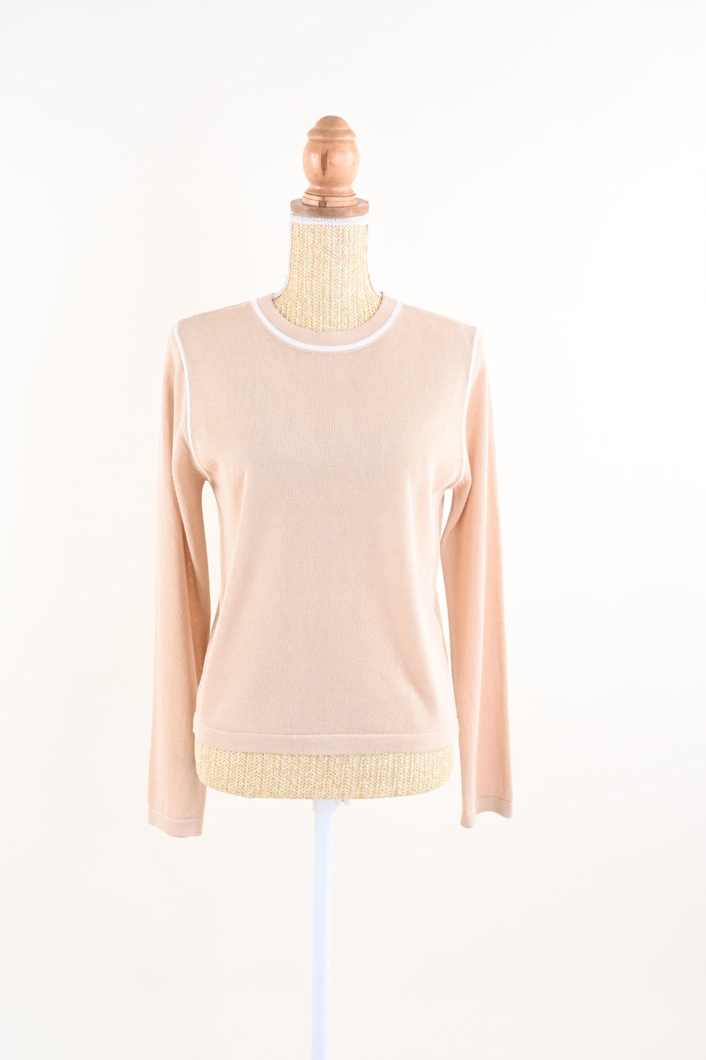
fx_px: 1060
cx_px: 353
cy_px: 530
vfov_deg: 53.2
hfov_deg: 36.8
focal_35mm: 36
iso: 125
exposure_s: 1/125
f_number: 9
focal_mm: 36
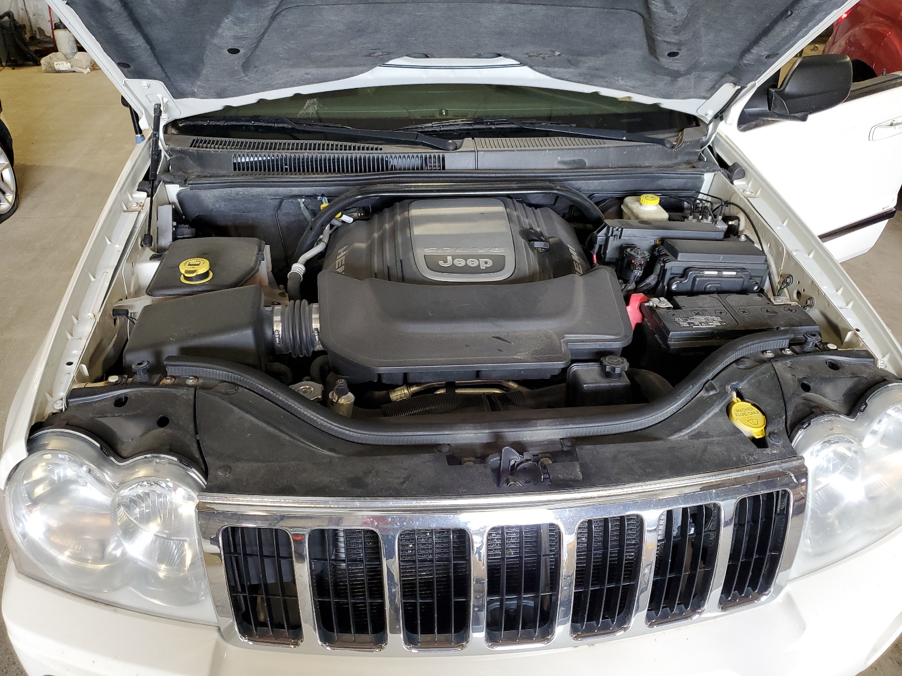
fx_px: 677
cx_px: 451
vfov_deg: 53.1
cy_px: 338
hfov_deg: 67.3
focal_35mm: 26
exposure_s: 1/60.2
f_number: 1.5
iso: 113
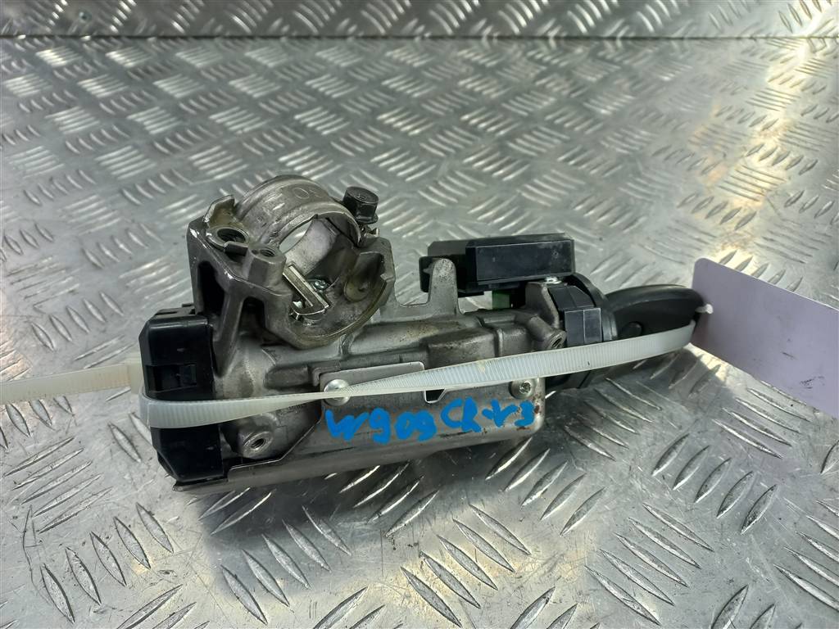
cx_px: 420
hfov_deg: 69.4
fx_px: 606
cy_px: 314
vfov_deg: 54.9
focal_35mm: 25
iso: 50
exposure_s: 1/50
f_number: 1.8
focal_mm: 4.6
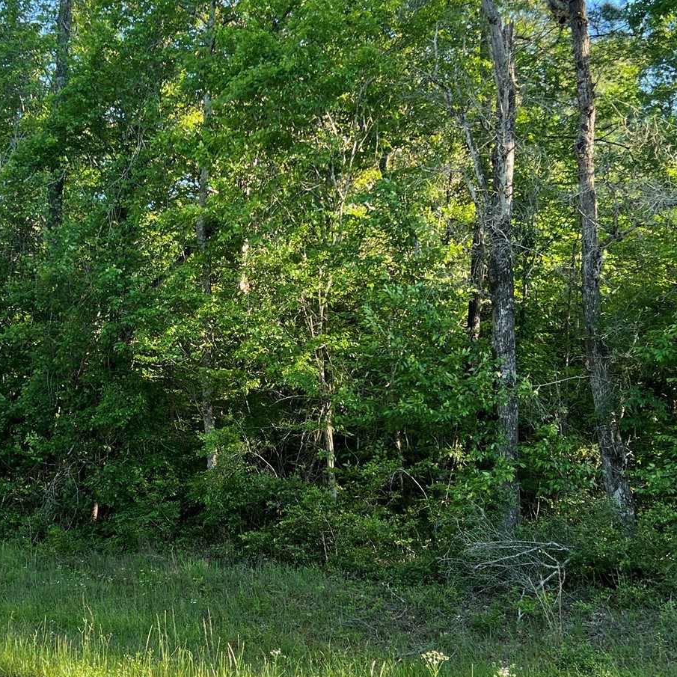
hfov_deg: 32.5
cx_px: 223
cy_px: 310
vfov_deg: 32.8
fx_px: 1151
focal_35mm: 52
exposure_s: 1/256
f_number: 1.5
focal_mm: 5.7
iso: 50
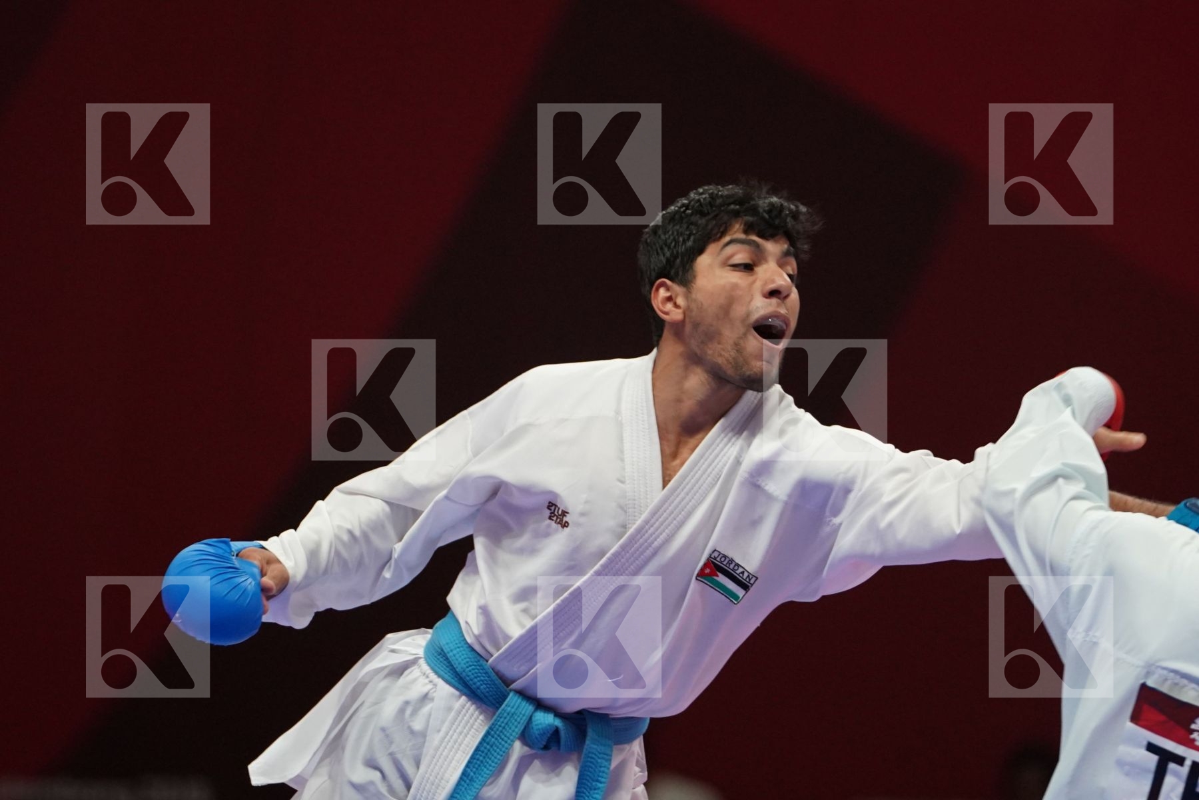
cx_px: 600
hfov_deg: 5.3
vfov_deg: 3.5
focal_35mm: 390
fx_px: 12988
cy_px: 400
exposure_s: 1/1000
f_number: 4
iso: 3200
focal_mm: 260
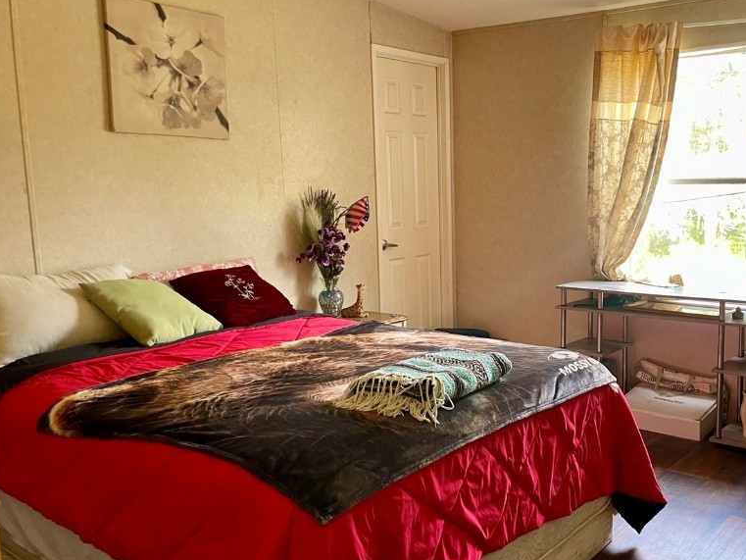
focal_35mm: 35
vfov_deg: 40.7
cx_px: 491
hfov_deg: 51.7
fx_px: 754
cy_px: 302
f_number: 1.6
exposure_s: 1/60
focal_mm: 4.2
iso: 125
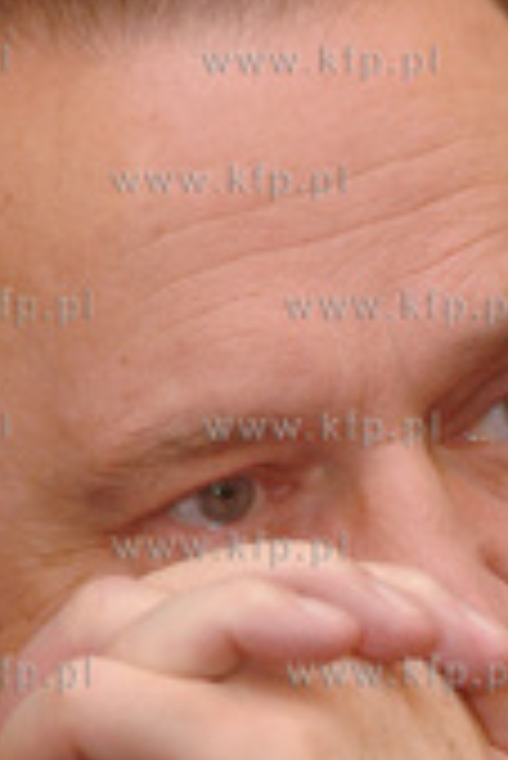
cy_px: 666
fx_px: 11600
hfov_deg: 2.5
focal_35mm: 549
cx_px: 261
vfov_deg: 3.7
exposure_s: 1/80
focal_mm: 155
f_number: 4
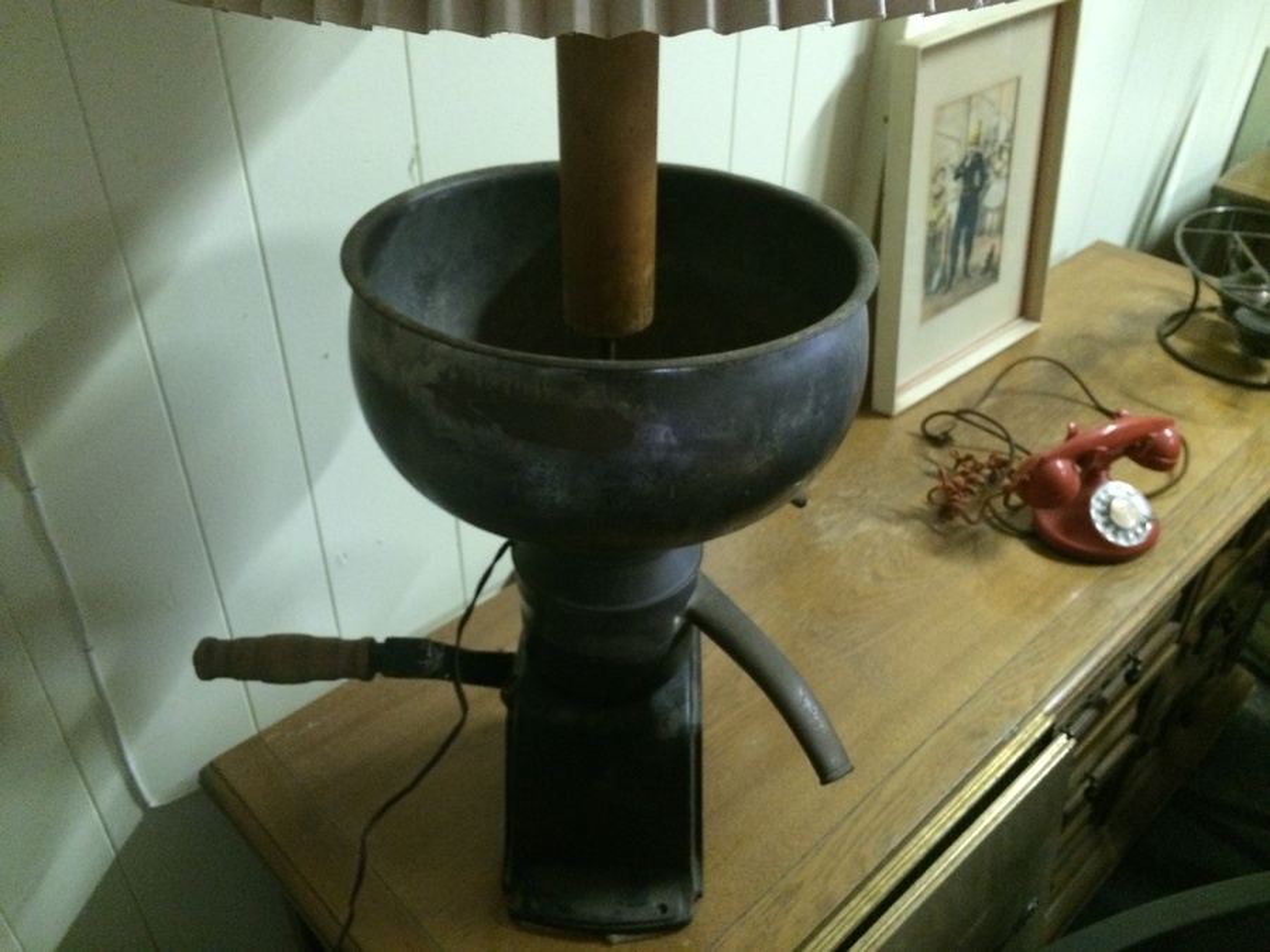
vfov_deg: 46.8
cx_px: 635
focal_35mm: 30
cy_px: 476
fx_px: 1101
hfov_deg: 60.0
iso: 500
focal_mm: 4.12
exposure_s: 1/15
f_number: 2.2
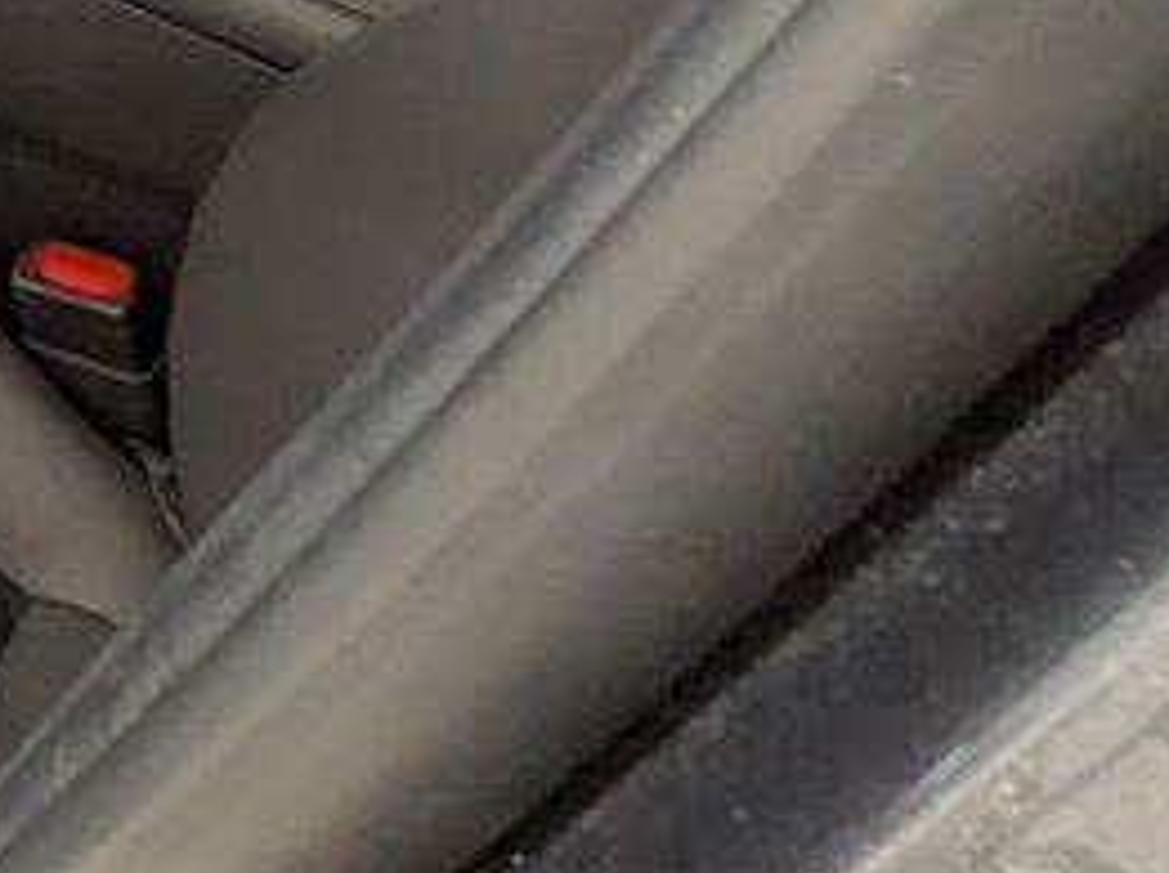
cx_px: -1030
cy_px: -475
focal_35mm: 55
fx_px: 1855
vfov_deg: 21.7
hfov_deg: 20.8
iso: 101
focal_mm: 1.83
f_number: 2.2
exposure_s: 1/50
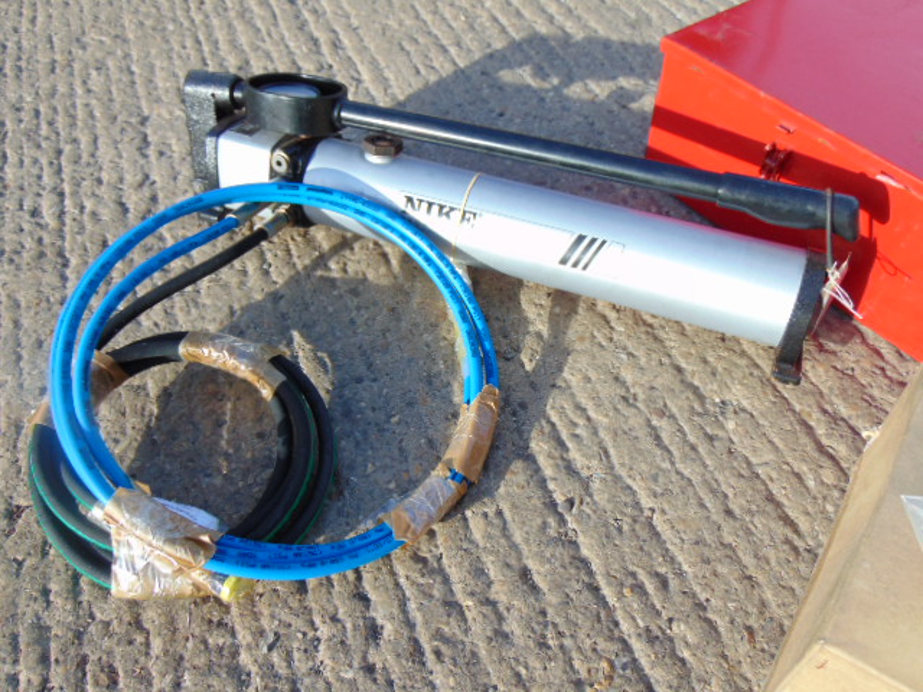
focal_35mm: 30
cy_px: 346
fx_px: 800
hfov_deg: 60.0
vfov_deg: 46.8
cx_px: 462
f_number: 3.1
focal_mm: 5.4
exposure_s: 1/500
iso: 80
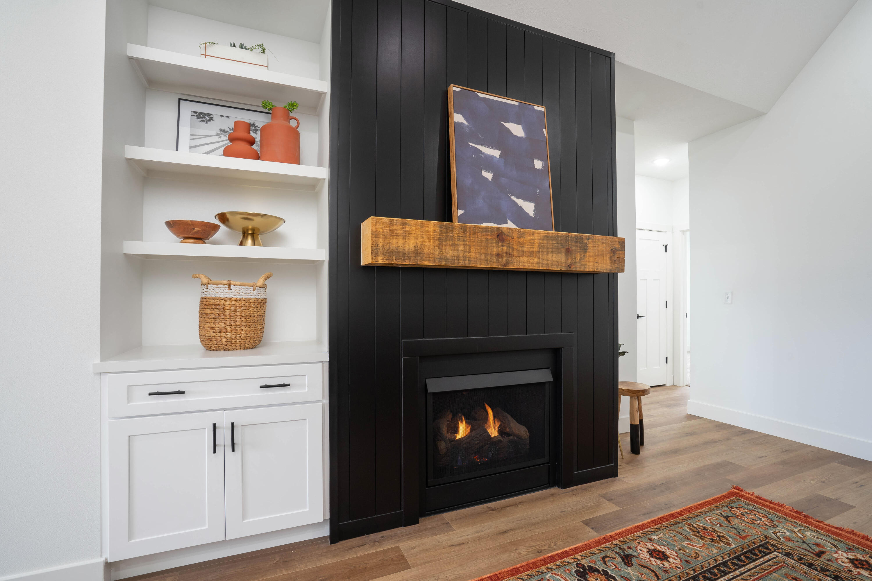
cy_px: 290
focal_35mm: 16
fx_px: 388
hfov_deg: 96.7
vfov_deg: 73.7
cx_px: 436
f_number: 9
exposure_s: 1/125
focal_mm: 16
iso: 400
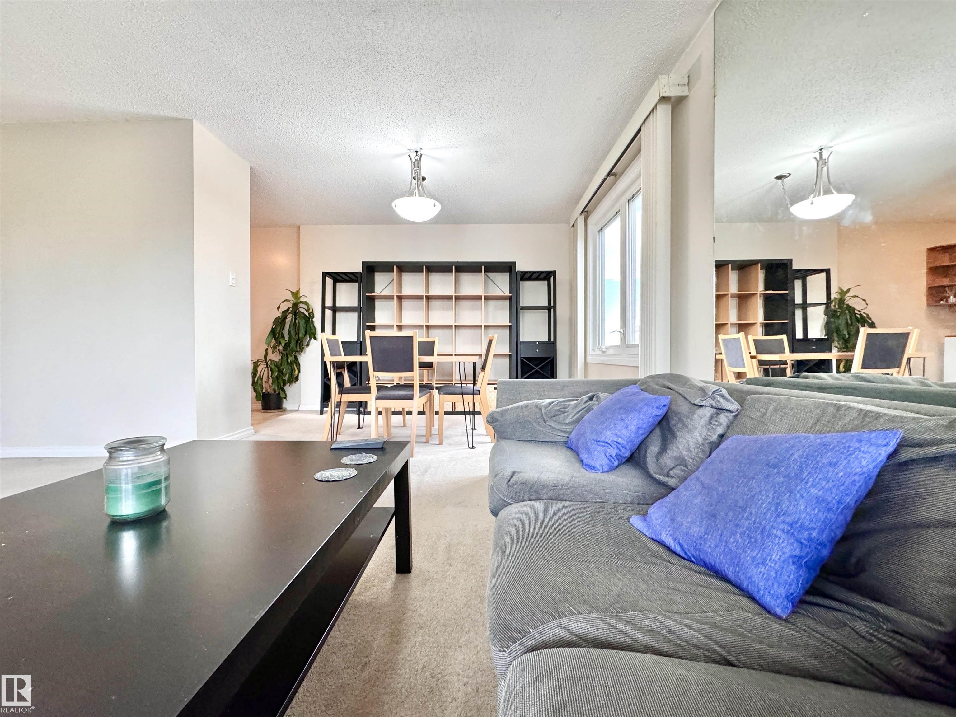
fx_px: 387
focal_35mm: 14
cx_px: 478
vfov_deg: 85.7
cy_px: 358
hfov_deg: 102.1
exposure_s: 1/60
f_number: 2.2
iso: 250
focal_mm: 2.22
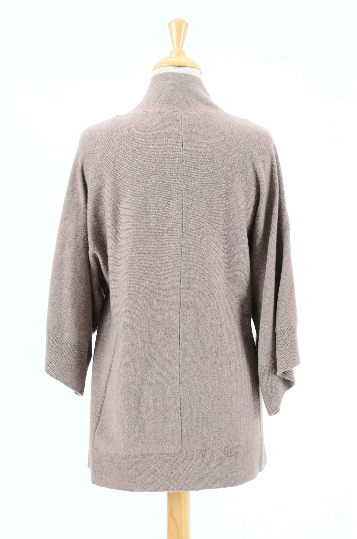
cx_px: 178
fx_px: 1479
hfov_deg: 13.8
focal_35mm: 99
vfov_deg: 20.7
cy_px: 270
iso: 400
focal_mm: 66
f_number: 10
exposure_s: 1/80
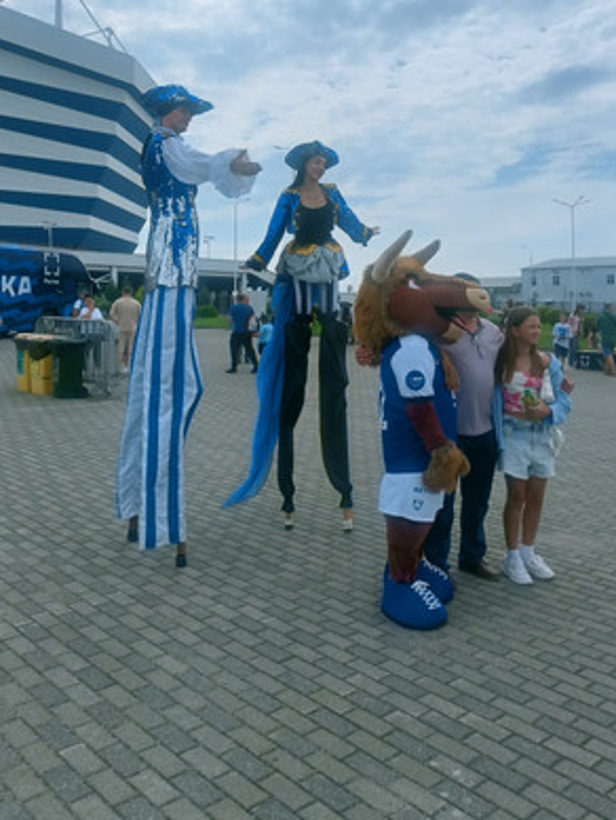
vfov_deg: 50.9
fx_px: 854
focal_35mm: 36
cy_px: 318
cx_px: 326
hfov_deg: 39.7
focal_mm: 4.69
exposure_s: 1/5988
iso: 115
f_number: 1.8
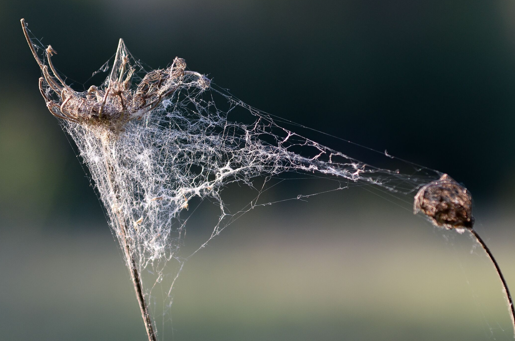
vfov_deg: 6.8
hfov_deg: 10.3
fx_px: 2869
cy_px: 158
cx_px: 279
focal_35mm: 201
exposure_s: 1/320
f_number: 6.3
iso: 400
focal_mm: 116
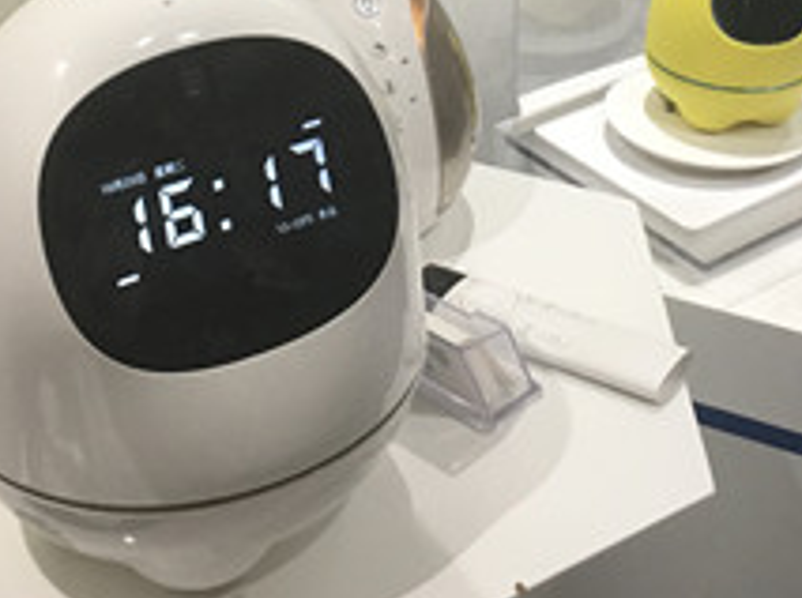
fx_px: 1735
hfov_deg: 26.0
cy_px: -60
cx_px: 482
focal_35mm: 75
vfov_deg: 18.8
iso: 64
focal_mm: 4.15
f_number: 2.2
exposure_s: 1/33
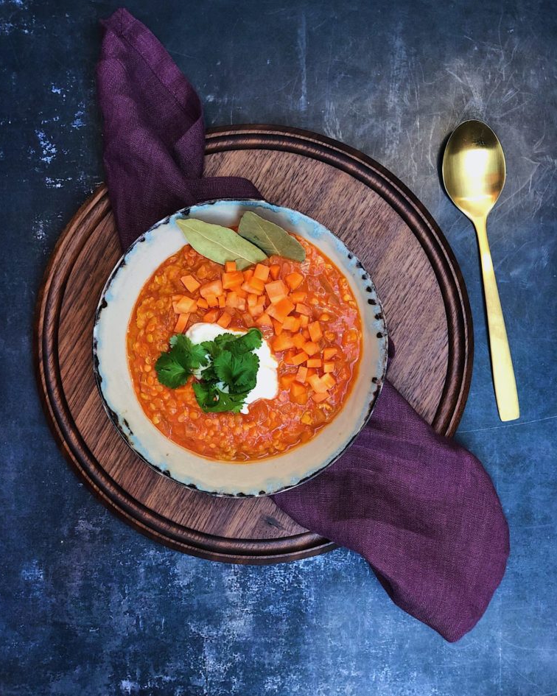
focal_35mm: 55
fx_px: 1133
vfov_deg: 34.1
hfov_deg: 27.6
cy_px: 330
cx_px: 278
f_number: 2.4
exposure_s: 1/60
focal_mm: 6
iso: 40
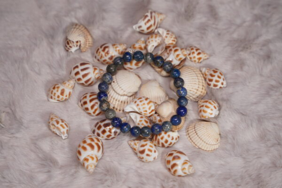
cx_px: 141
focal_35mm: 105
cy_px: 94
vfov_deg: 13.0
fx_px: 822
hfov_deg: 19.5
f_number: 2.8
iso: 160
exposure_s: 1/200
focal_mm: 70
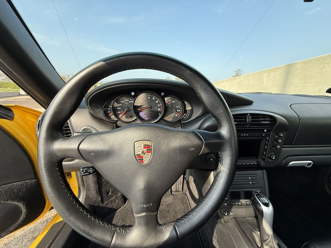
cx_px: 166
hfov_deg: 102.1
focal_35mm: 14
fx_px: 134
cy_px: 124
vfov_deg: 85.7
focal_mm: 2.22
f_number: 2.2
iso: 64
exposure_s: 1/357
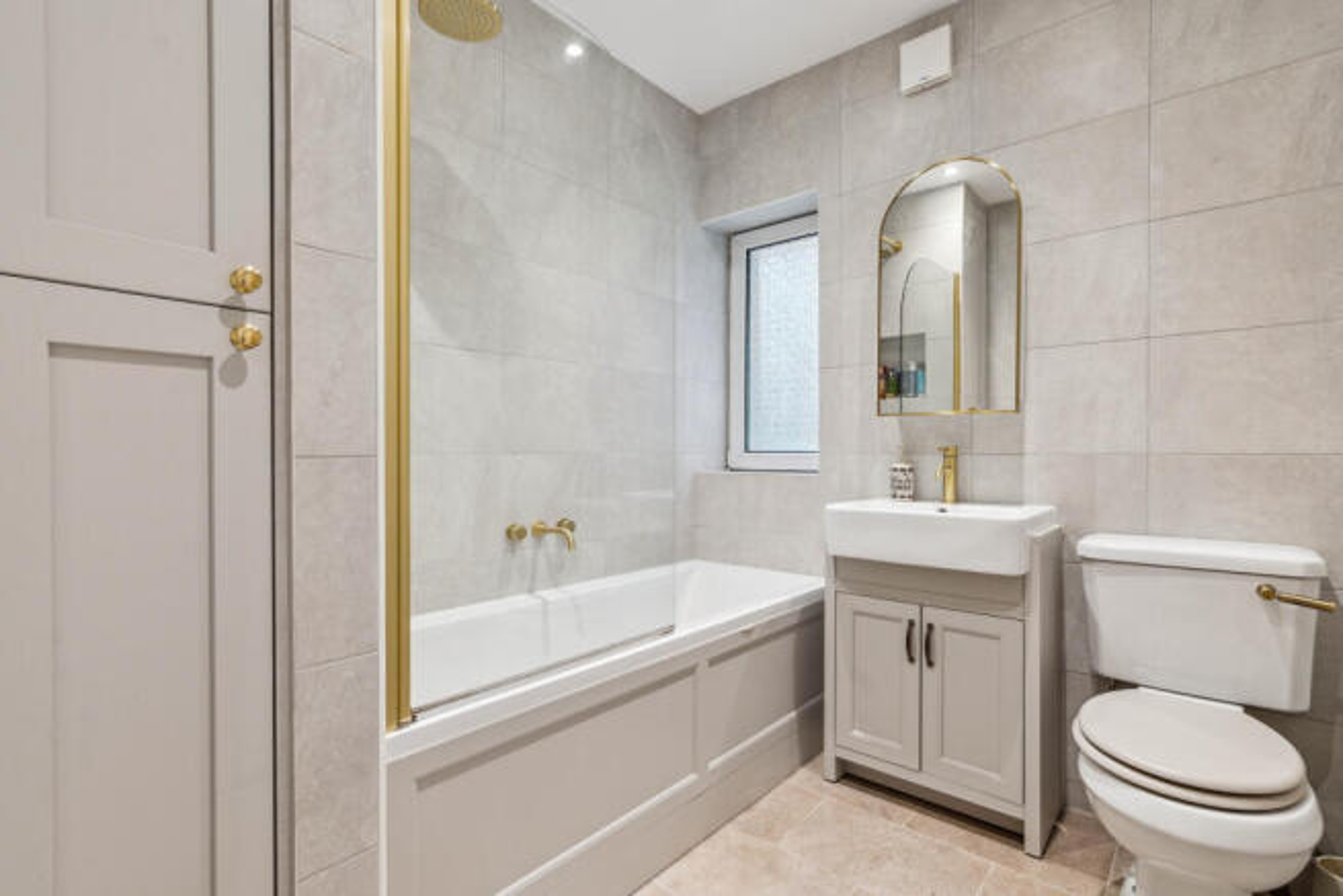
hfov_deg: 96.7
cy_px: 448
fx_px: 597
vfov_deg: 73.8
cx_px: 672
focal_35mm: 16
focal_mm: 16
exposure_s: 1/5
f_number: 11
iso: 400
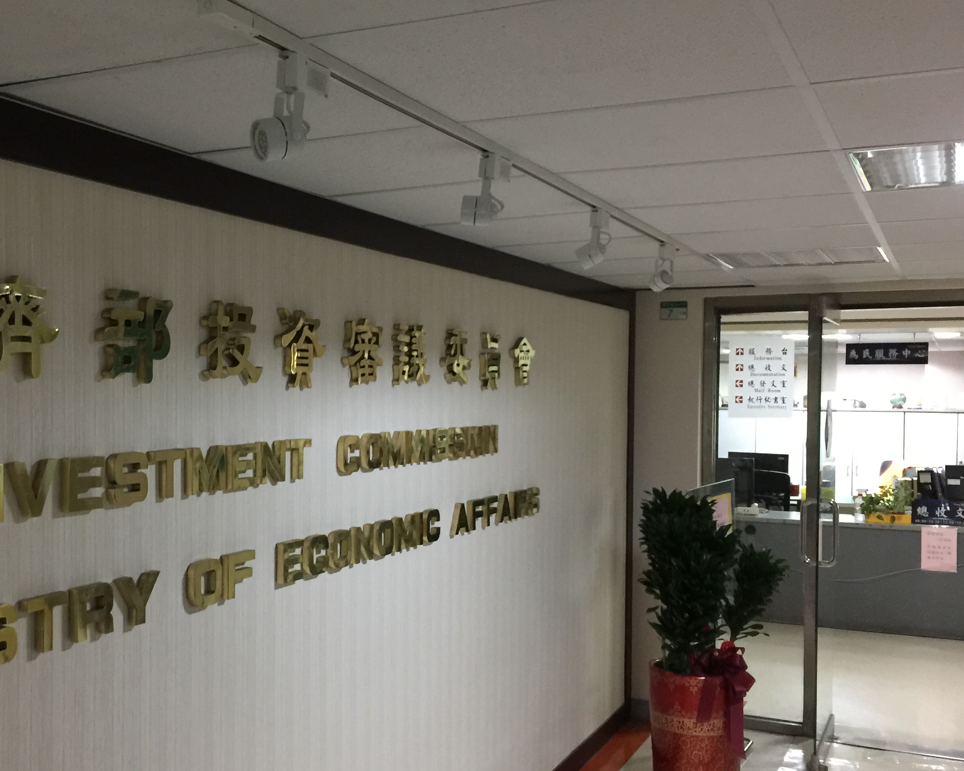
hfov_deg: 44.9
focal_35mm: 40
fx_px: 1141
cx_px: 300
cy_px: 426
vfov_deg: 37.3
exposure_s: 1/10
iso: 125
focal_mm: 4.15
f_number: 2.2
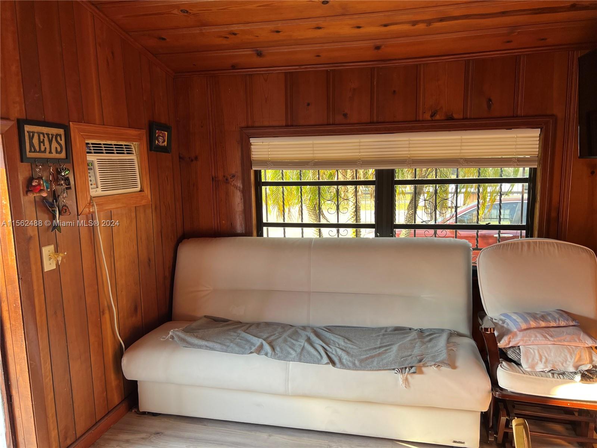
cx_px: 298
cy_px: 224
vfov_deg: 53.1
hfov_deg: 67.3
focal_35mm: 26
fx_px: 448
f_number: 1.5
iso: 80
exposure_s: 1/121
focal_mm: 5.7
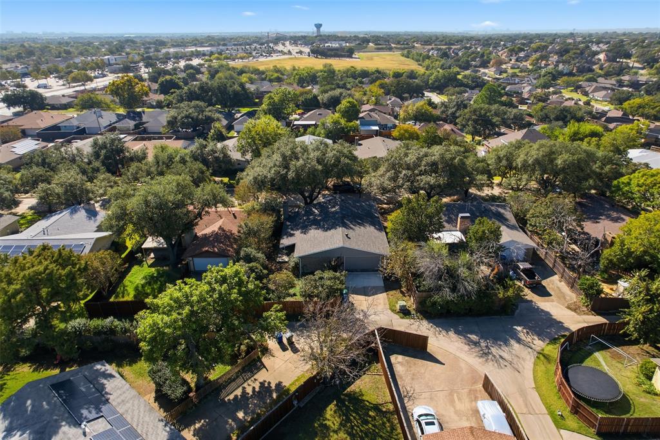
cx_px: 330
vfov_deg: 57.2
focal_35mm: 22
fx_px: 403
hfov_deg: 78.6
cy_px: 220
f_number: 2.8
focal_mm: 8.4
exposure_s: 1/2000
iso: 100
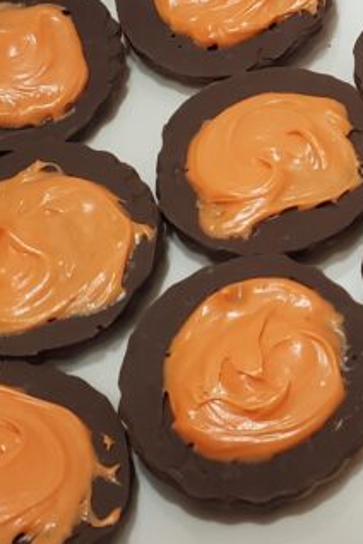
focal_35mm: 87
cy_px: 62
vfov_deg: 22.8
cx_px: 462
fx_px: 1316
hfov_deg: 15.0
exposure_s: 1/40
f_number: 2.4
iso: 320
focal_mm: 4.3
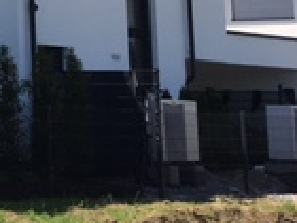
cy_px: -125
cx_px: -325
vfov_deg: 10.7
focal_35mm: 133
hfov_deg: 12.7
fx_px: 1141
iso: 25
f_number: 2.2
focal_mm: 4.15
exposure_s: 1/1748
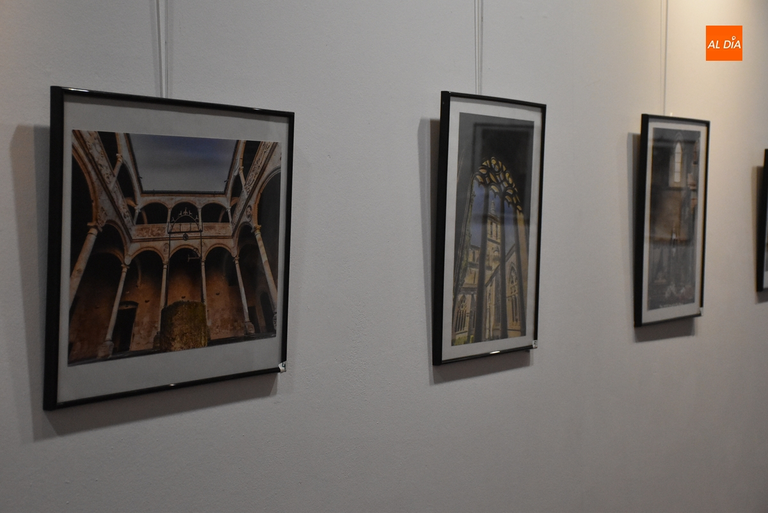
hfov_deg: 29.8
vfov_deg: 20.2
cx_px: 384
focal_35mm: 68
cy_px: 256
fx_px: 1441
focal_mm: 45
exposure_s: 1/400
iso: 4000
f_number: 4.5
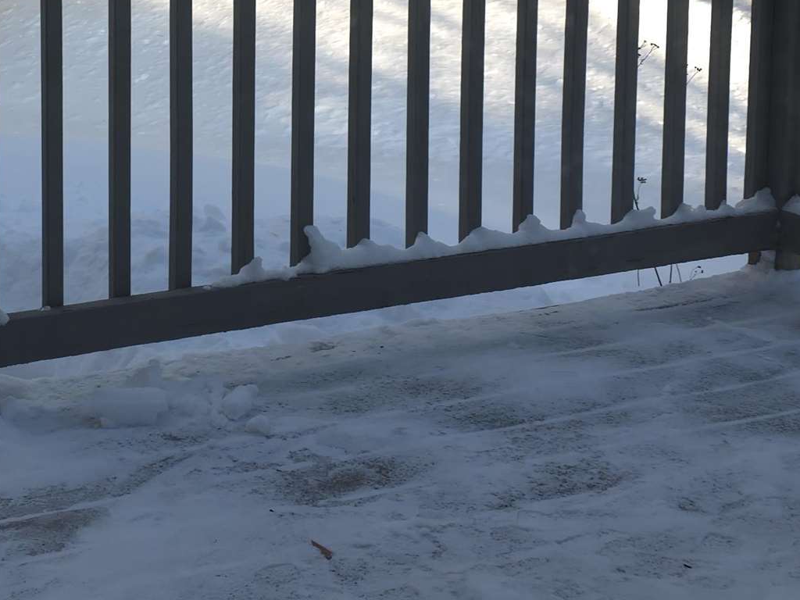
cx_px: 107
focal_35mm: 69
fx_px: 1595
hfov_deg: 27.3
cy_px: 44
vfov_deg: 20.8
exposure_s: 1/136
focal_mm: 6.3
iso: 12
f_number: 1.7
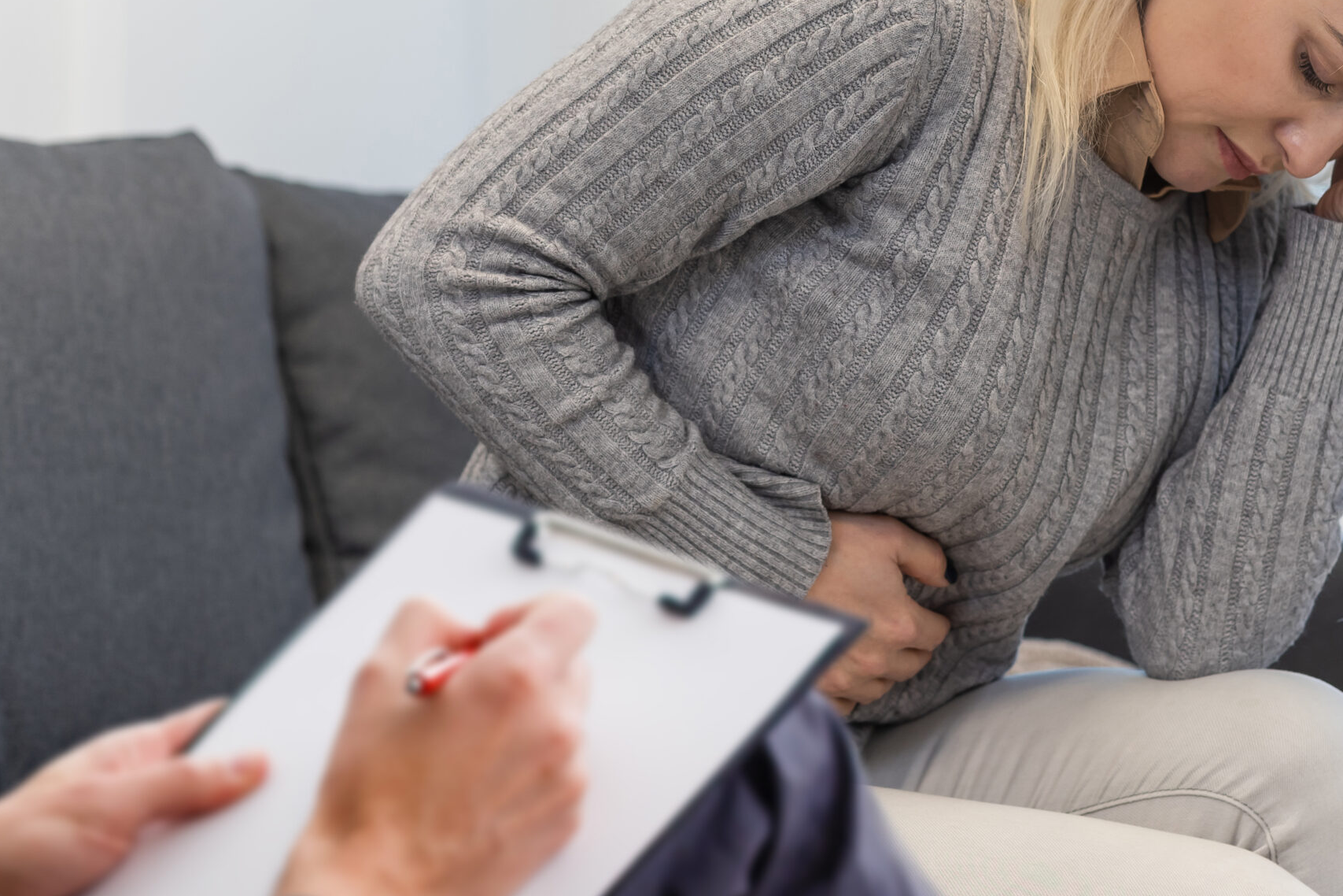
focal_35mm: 75
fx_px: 2798
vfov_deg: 18.2
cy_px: 384
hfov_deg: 27.0
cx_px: 764
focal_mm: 50
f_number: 2.8
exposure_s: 1/100
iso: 200
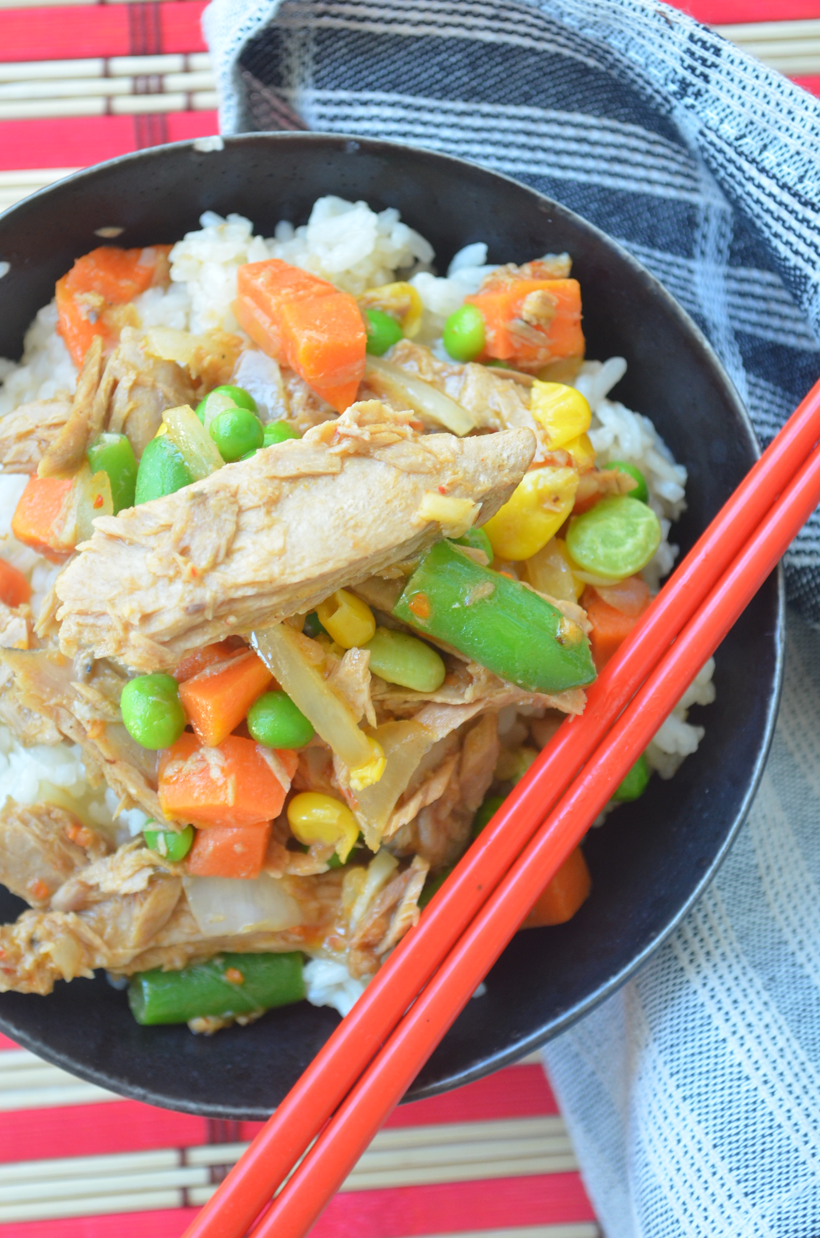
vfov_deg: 24.7
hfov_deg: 16.5
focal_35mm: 82
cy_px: 619
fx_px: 2831
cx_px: 410
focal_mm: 55
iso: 720
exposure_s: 1/60
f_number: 5.6
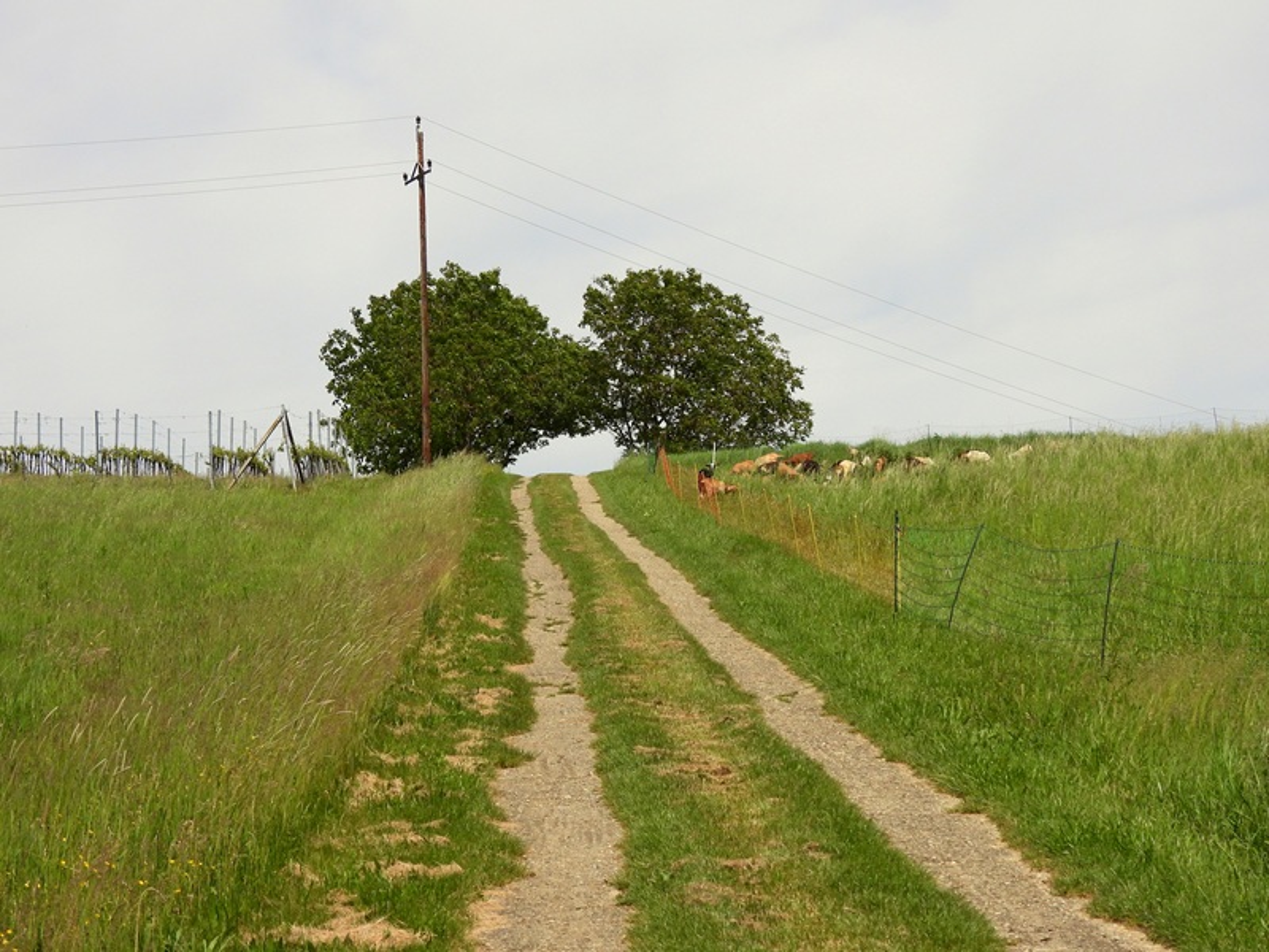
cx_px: 634
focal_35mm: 85
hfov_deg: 23.0
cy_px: 476
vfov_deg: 17.4
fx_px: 3116
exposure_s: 1/1600
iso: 100
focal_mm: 15.2
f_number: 4.5
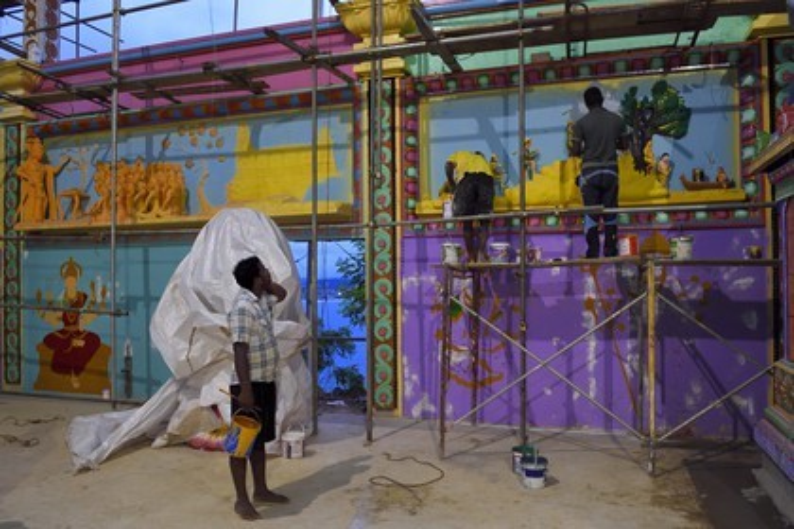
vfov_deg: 49.6
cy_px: 264
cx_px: 397
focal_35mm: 26
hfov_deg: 69.4
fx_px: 573
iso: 3200
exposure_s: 1/13
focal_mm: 26
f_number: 4.5
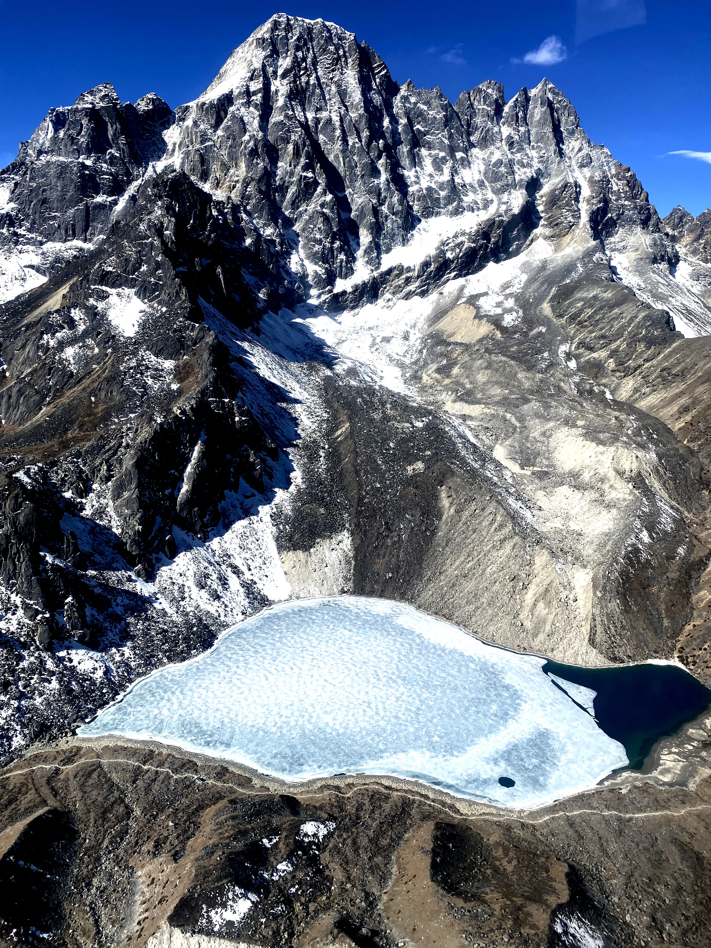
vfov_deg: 67.3
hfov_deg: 53.1
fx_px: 712
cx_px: 356
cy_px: 474
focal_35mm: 26
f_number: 1.8
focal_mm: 4.25
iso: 32
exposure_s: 1/3846
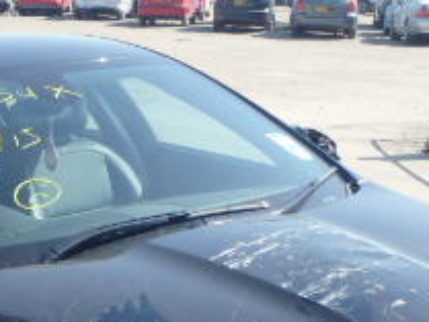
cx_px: 166
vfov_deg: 13.6
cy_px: 435
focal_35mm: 104
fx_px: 1290
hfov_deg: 18.9
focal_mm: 6.1
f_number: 4.4
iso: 200
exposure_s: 1/500
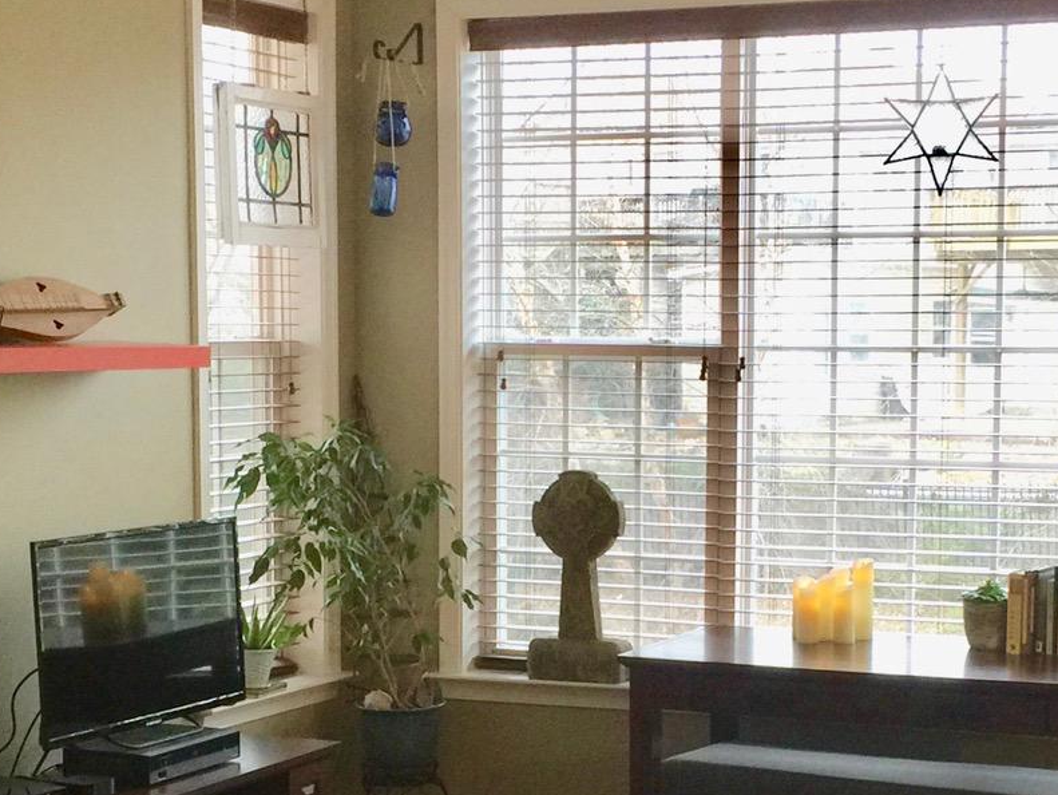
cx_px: 664
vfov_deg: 19.5
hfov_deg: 25.9
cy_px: 611
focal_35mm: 75
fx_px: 2293
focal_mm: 4.15
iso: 50
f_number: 2.2
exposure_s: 1/30
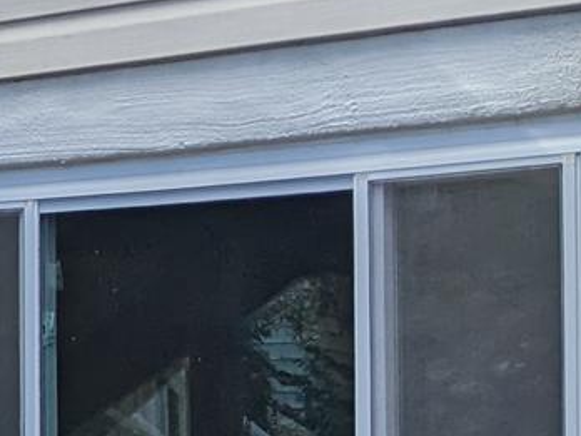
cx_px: -922
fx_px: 2669
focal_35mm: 159
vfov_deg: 9.3
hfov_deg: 10.3
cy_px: 411
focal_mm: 4.38
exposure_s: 1/978
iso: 43
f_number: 1.73
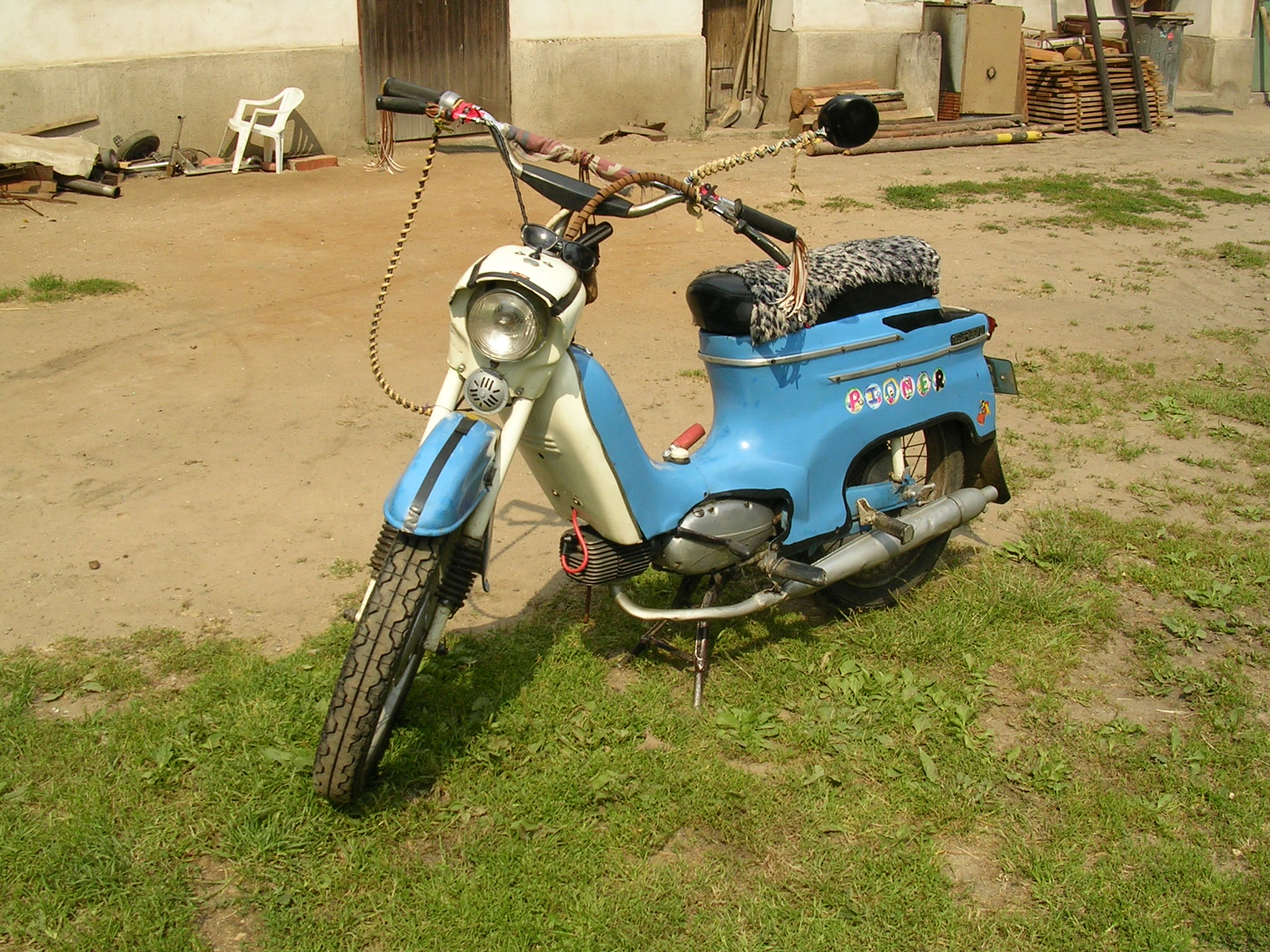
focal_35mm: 38
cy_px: 476
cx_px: 635
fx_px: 1394
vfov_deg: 37.7
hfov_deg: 49.0
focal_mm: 5.8
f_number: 5.6
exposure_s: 1/326
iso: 50
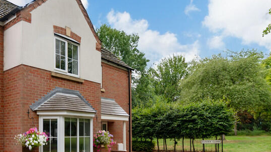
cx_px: 84
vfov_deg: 37.0
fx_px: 216
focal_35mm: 30
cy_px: 130
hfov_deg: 62.2
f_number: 4.5
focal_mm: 10
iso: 125
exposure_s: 1/125
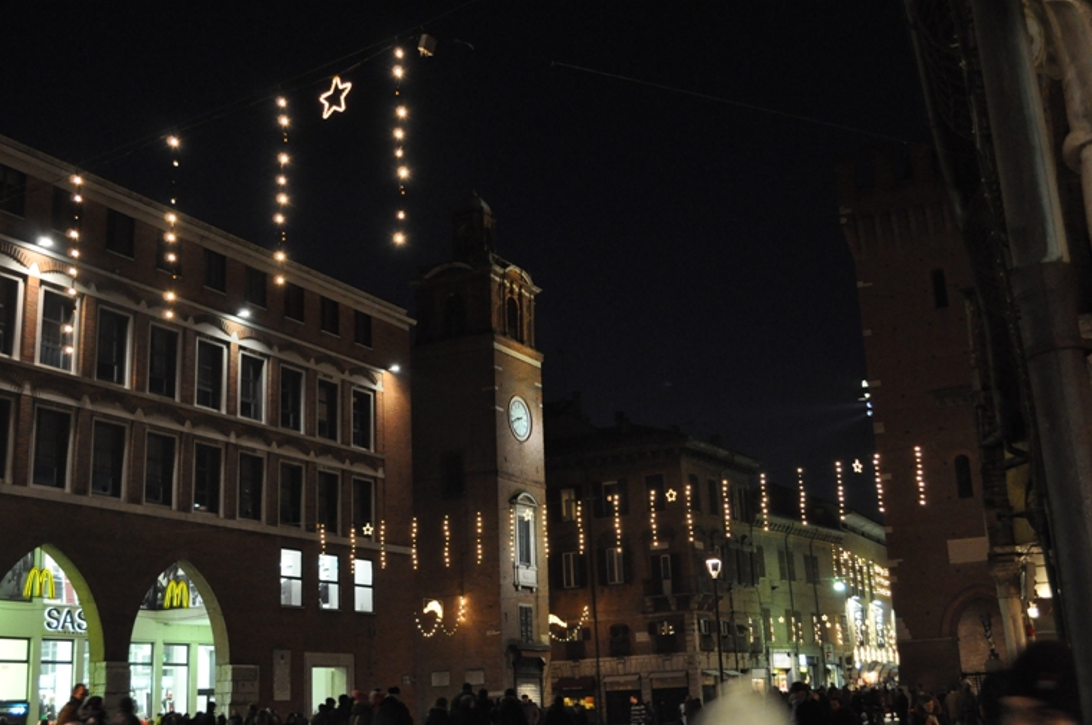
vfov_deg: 32.5
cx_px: 528
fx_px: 1242
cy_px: 378
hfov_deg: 47.5
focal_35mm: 41
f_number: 4.5
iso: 2000
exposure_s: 1/15
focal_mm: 26
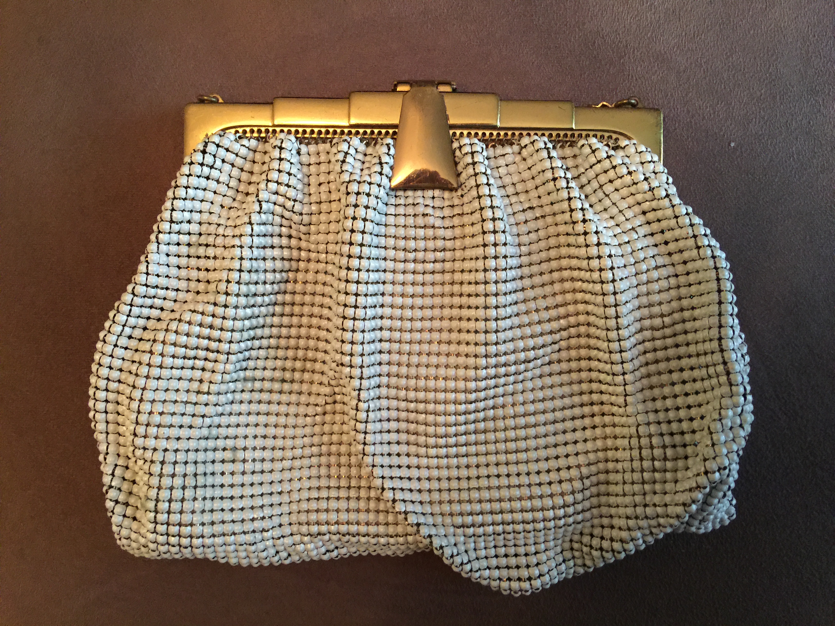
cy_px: 313
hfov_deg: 61.7
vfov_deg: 48.2
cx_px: 418
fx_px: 700
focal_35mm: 29
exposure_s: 1/4
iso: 80
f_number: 2.2
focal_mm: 4.15
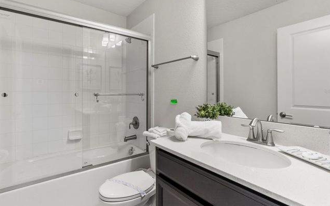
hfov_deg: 91.1
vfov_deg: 64.8
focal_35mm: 18
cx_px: 162
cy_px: 91
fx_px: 162
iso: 400
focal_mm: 16
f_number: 8
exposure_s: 1/5
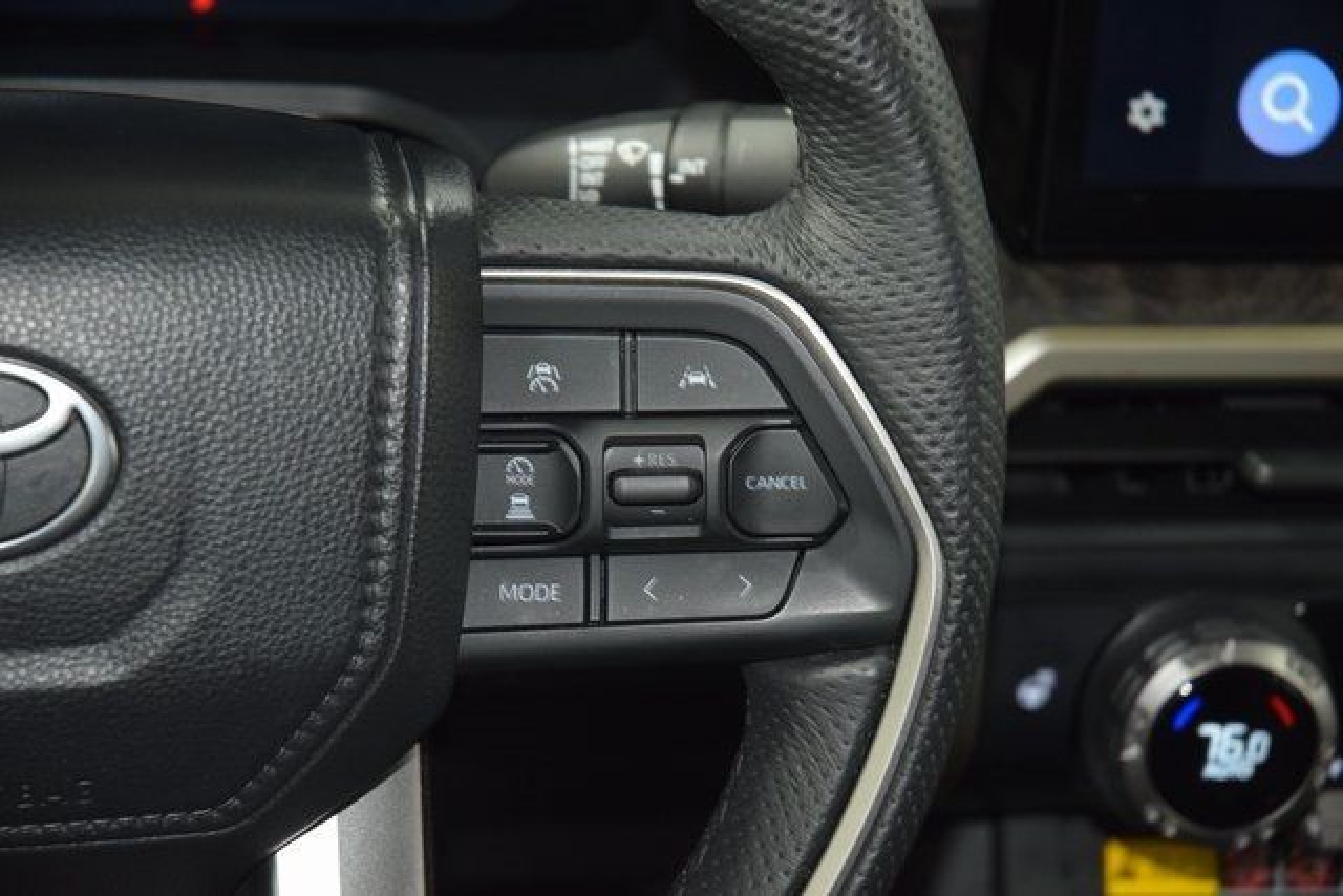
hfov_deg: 19.5
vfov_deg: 13.0
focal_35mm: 105
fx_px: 3918
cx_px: 672
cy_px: 448
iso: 1800
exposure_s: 1/20
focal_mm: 70
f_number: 4.5
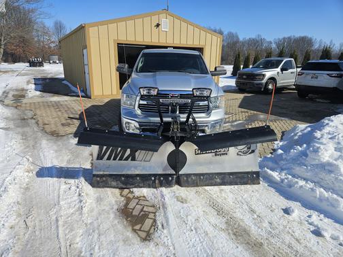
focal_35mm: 23
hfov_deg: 73.9
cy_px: 128
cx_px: 172
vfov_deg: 58.9
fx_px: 228
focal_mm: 5.4
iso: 25
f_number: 1.8
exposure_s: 1/3300
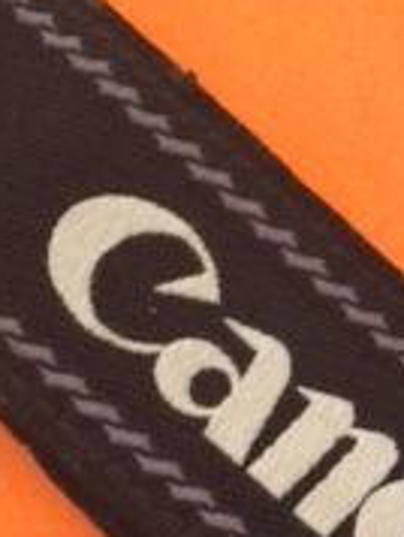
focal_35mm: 104
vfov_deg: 18.6
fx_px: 1615
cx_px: 663
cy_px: 450
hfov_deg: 13.2
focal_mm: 4.15
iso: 250
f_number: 2.2
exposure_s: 1/20
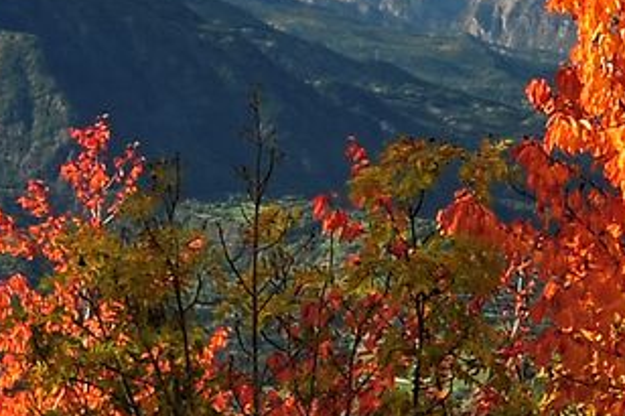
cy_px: -98
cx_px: 619
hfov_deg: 7.5
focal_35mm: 273
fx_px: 4737
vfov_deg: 5.0
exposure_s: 1/200
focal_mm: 35
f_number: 7.1
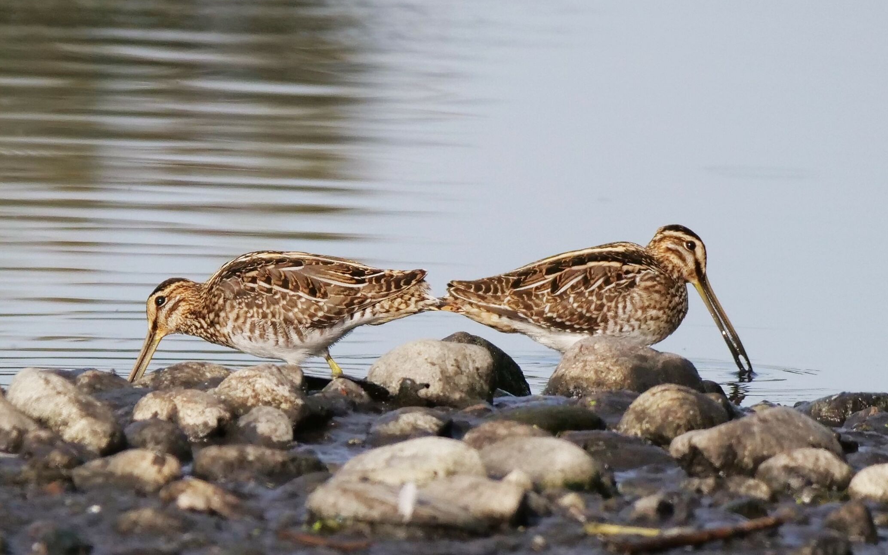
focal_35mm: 986
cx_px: 447
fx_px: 23862
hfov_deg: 2.1
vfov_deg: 1.3
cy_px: 343
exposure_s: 1/2500
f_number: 6.3
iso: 800
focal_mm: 400
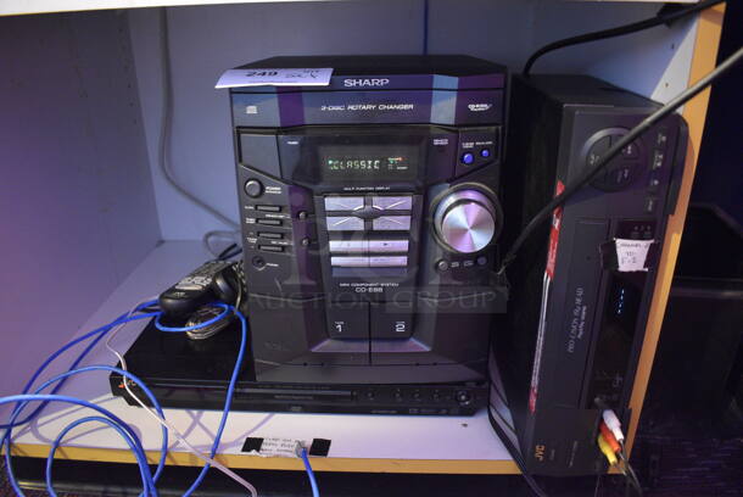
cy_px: 248
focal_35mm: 27
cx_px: 372
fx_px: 558
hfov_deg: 67.3
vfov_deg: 48.0
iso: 3200
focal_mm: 18
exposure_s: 1/10
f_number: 3.5
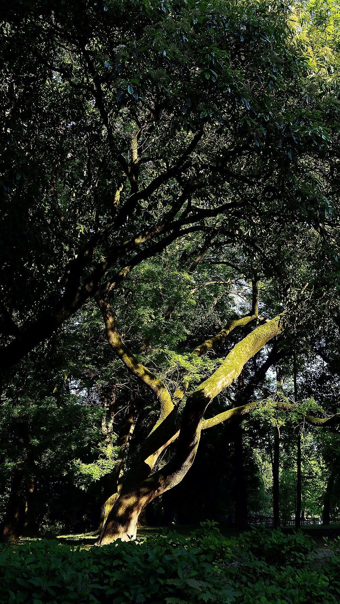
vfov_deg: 52.8
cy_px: 301
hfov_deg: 31.0
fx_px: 609
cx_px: 226
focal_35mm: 38
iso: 100
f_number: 8
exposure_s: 1/25
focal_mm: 16
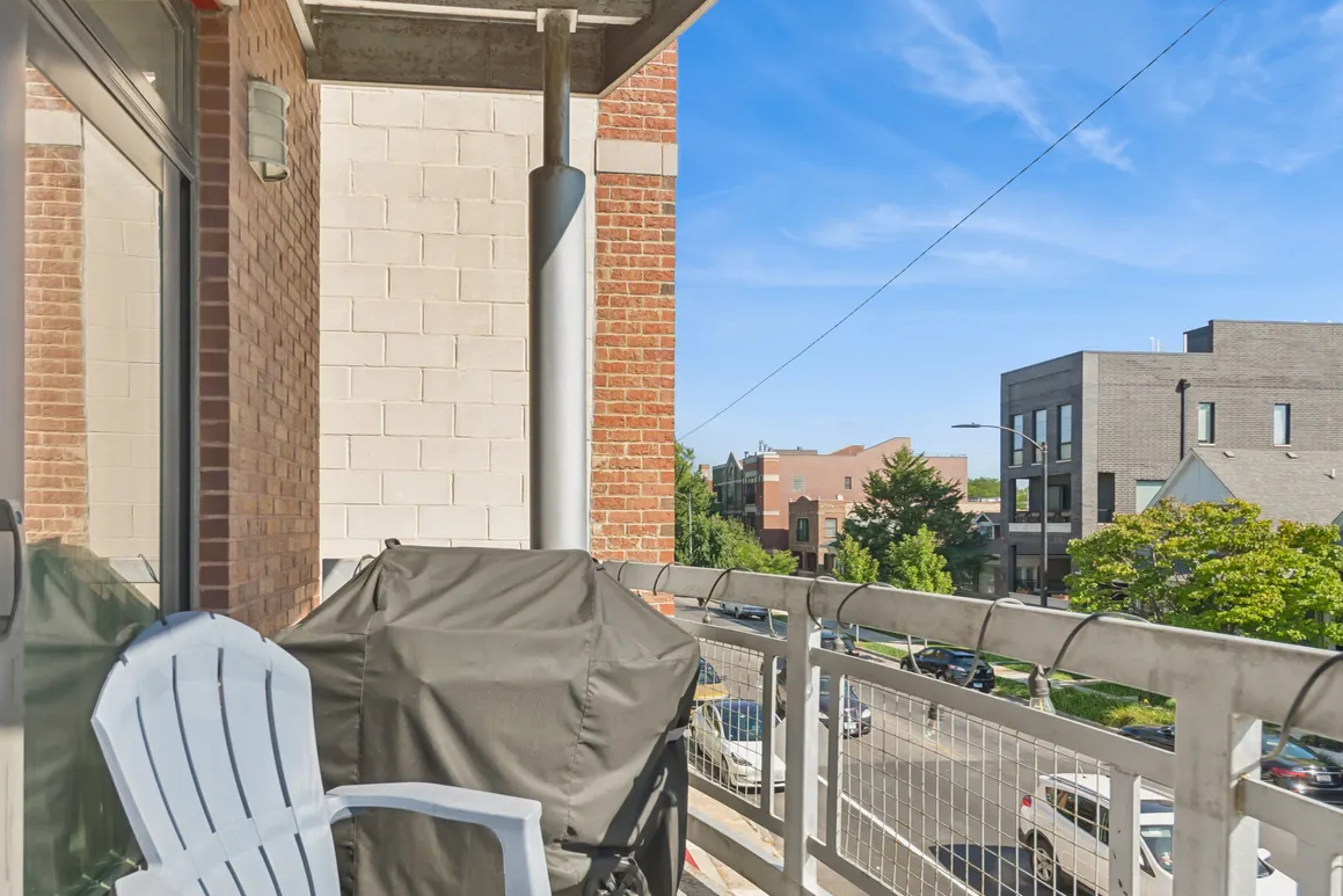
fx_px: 783
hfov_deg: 80.1
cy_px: 554
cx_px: 530
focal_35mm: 21
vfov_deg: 58.8
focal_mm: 10
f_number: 8
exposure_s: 1/800
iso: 400
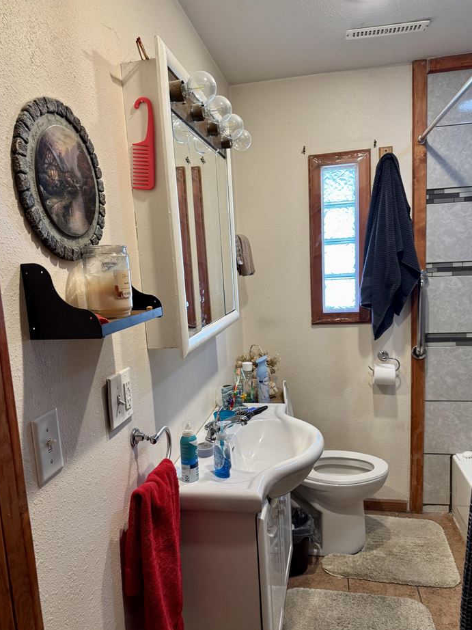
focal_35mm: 25
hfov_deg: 54.9
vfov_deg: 69.4
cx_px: 237
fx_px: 455
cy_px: 323
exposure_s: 1/60
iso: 125
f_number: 1.78
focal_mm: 6.76
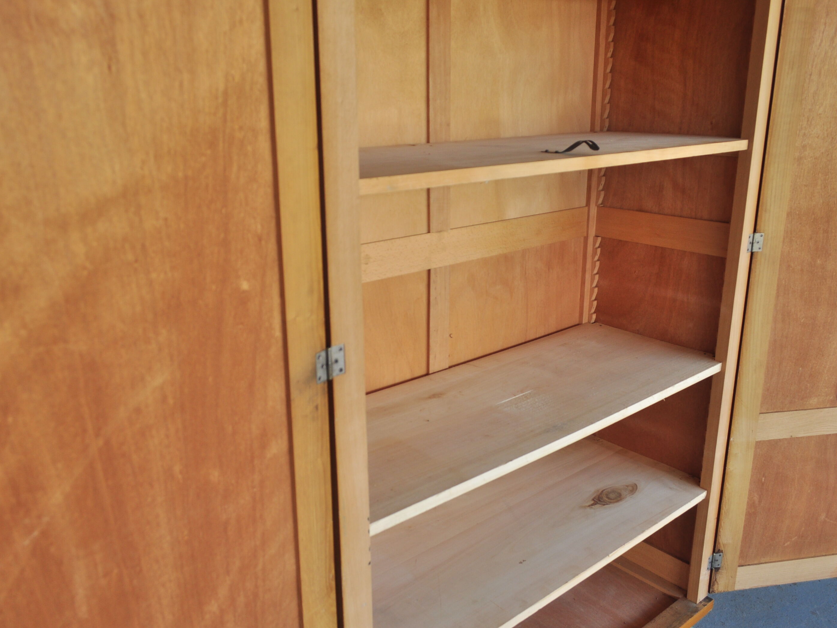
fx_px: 725
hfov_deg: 60.0
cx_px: 425
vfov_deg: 46.8
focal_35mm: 30
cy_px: 312
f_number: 5.6
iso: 200
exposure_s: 1/60
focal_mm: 18
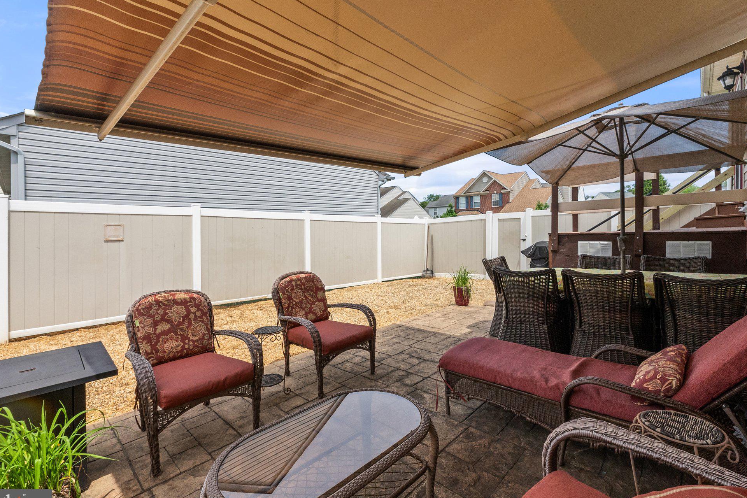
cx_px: 364
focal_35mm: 16
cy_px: 252
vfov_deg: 73.7
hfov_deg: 96.7
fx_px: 332
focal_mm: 10
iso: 640
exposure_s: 1/1250
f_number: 8
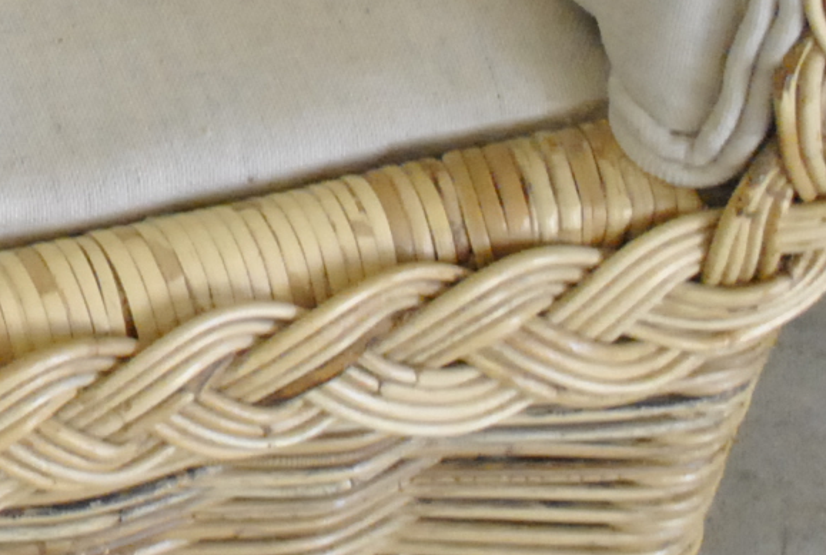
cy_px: -518
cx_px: -1143
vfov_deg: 6.0
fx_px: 5174
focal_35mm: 225
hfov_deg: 8.4
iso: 1600
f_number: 8
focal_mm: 30
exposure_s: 1/60
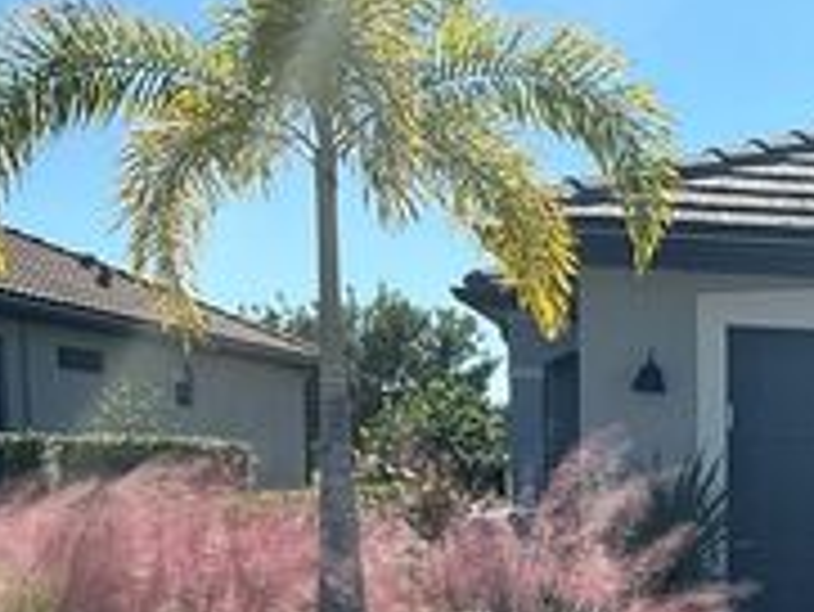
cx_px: 1030
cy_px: 758
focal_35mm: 80
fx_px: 1882
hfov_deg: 22.1
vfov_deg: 17.5
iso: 25
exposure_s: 1/2227
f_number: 1.8
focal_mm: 3
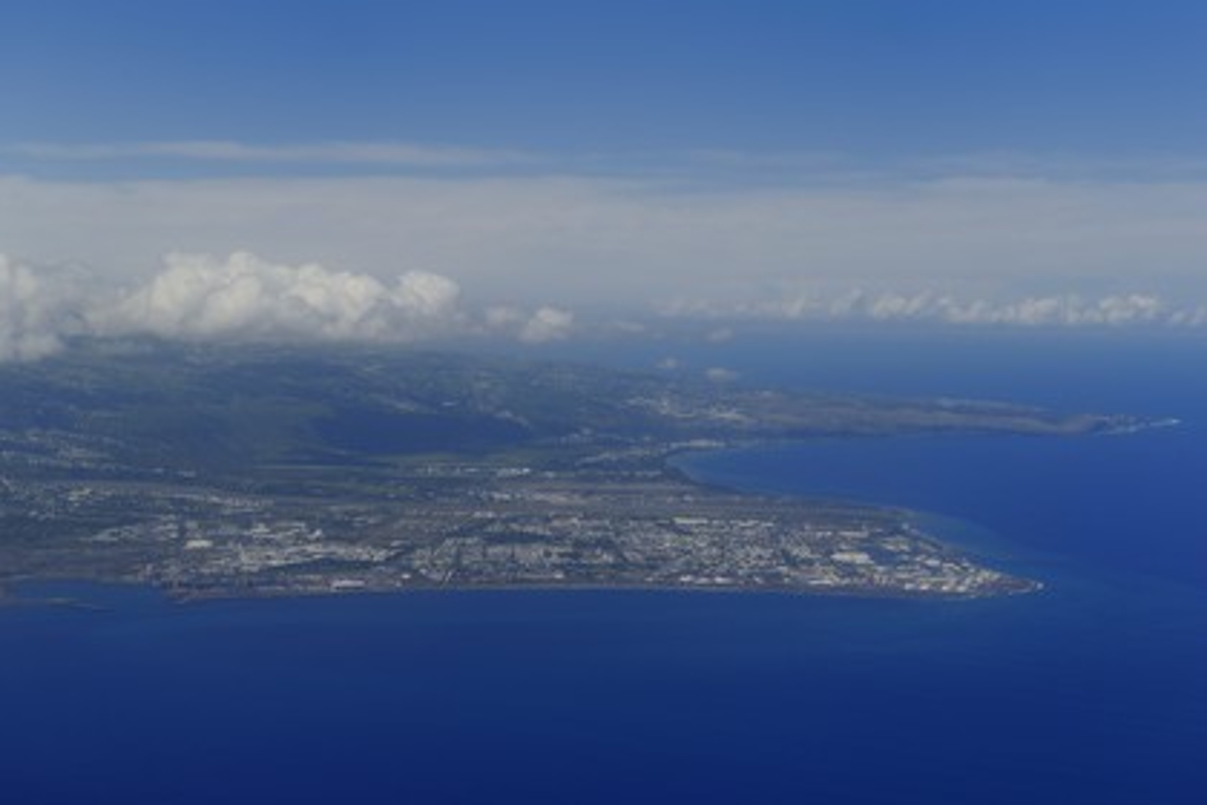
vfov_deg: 19.5
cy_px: 402
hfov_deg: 28.8
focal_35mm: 70
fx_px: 2347
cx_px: 604
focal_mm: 70
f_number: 8
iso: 200
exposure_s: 1/800
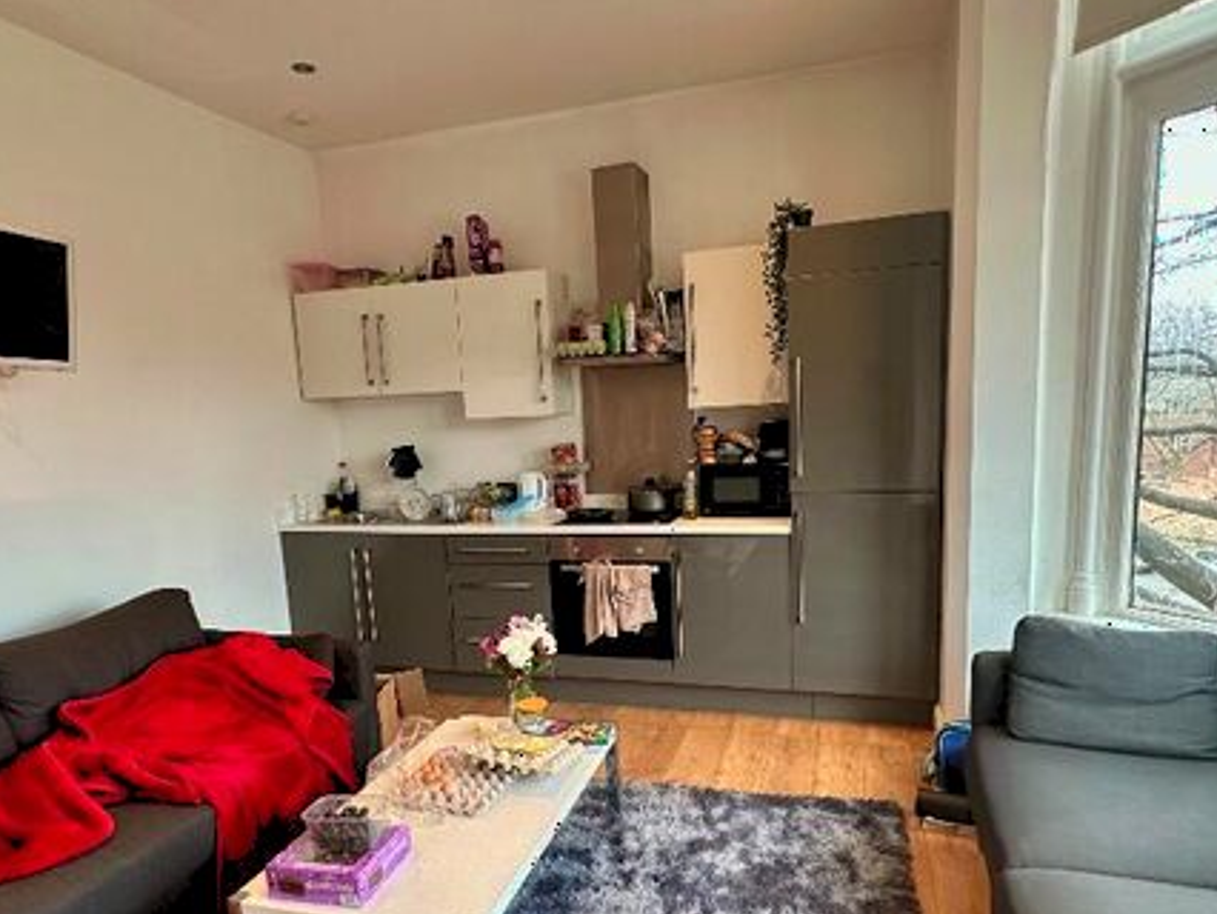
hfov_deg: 73.9
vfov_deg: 58.6
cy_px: 536
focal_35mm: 23
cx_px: 600
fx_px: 809
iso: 250
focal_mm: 2.22
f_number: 2.2
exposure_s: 1/99
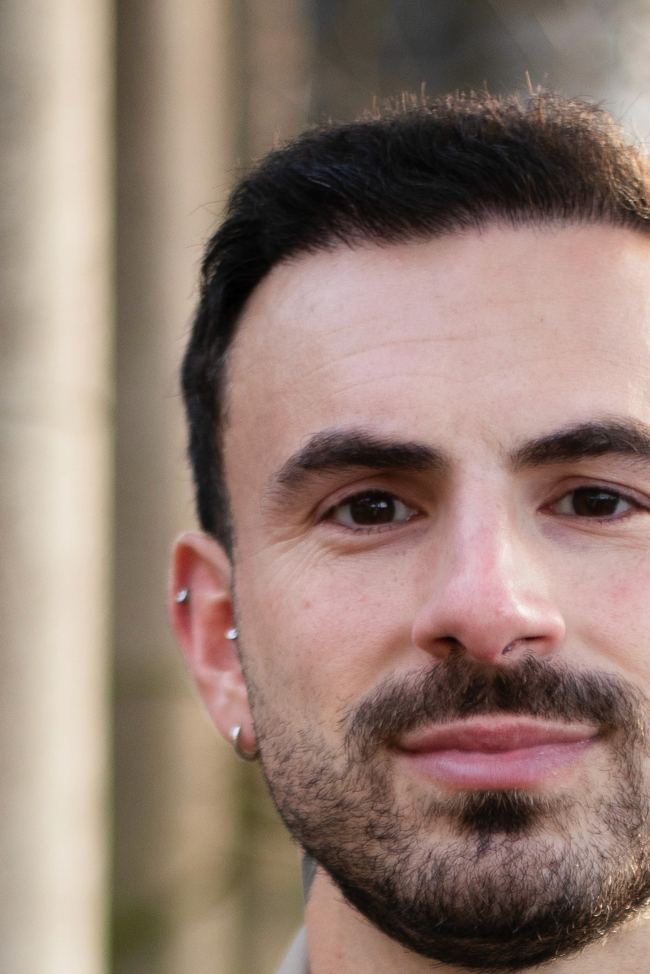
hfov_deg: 7.2
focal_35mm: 190
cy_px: 1397
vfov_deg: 10.5
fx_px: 5140
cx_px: 601
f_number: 2
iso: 250
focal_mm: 50
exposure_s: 1/640
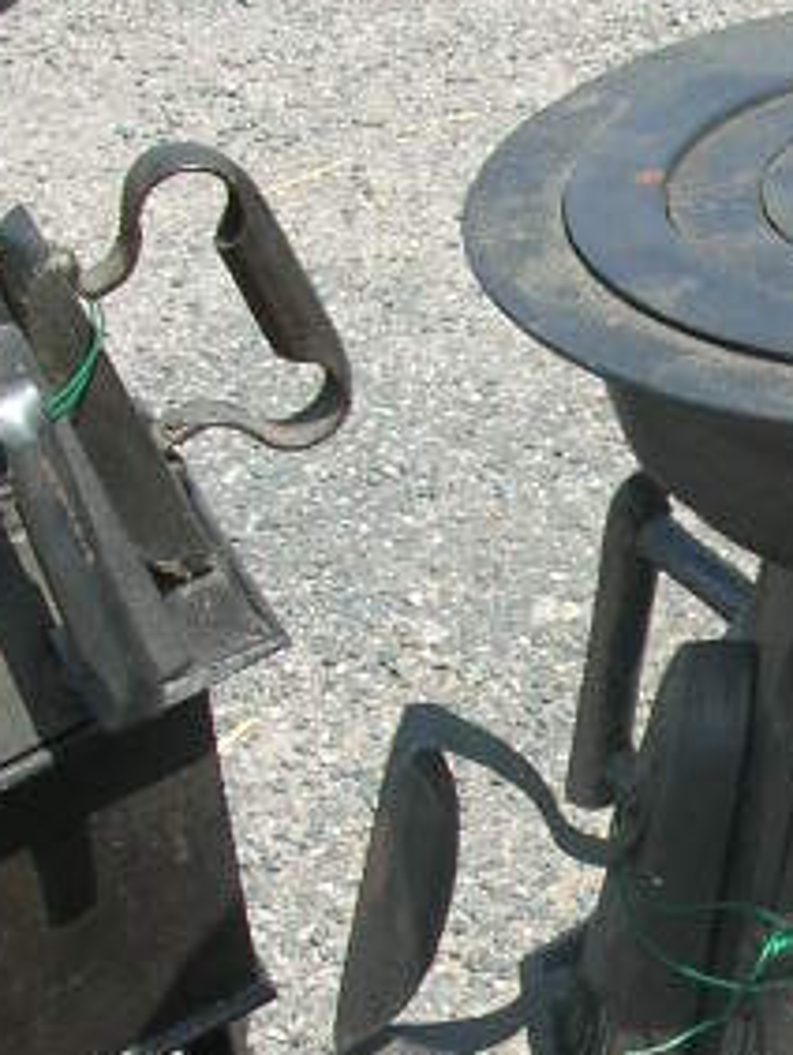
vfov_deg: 15.2
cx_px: 1025
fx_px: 3873
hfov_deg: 11.4
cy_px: 1081
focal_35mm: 127
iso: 50
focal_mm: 5.8
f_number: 5.6
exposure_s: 1/175
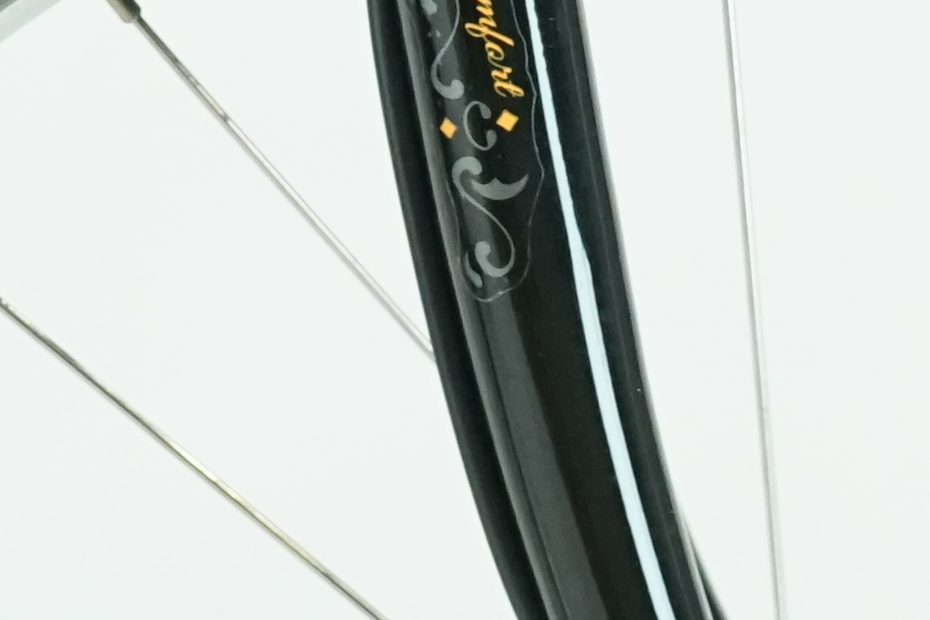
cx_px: 502
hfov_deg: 8.0
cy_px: -134
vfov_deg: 5.3
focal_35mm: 257
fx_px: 6640
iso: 2500
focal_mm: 44
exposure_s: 1/200
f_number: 6.3
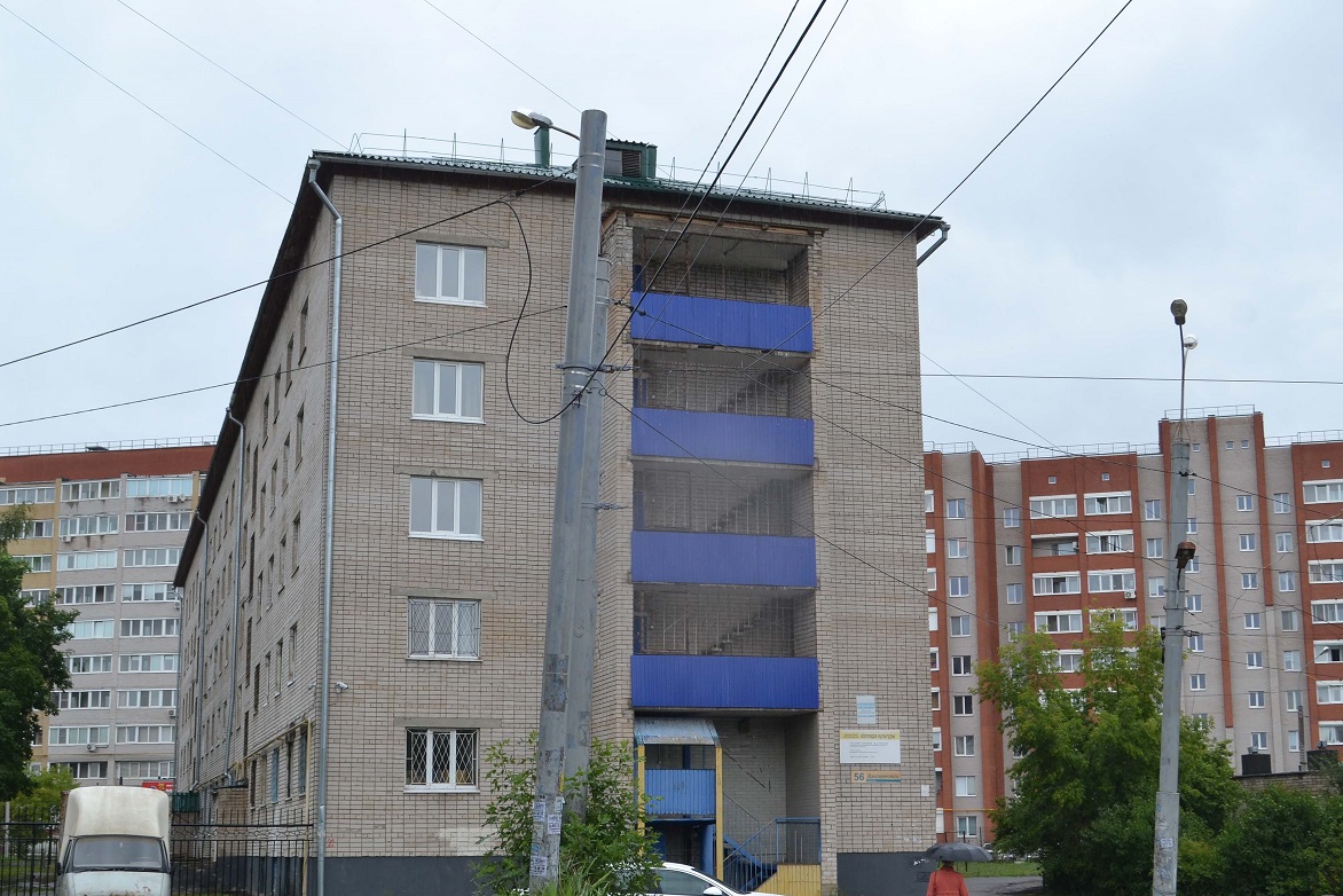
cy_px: 513
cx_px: 651
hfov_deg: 42.7
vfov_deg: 29.2
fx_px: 1716
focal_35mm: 46
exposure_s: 1/125
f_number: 8
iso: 220
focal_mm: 24
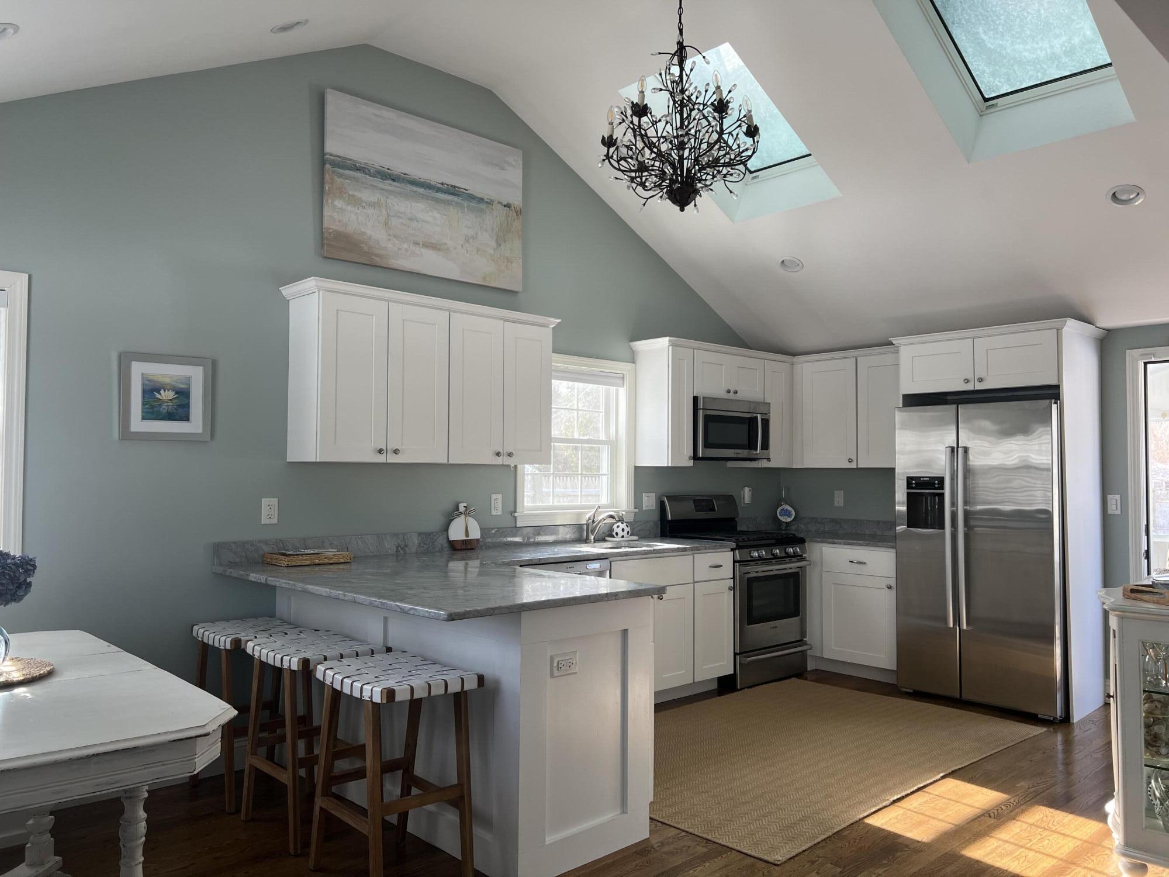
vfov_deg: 53.1
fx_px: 878
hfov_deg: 67.3
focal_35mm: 26
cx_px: 584
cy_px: 438
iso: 50
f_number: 1.5
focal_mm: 5.7
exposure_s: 1/120
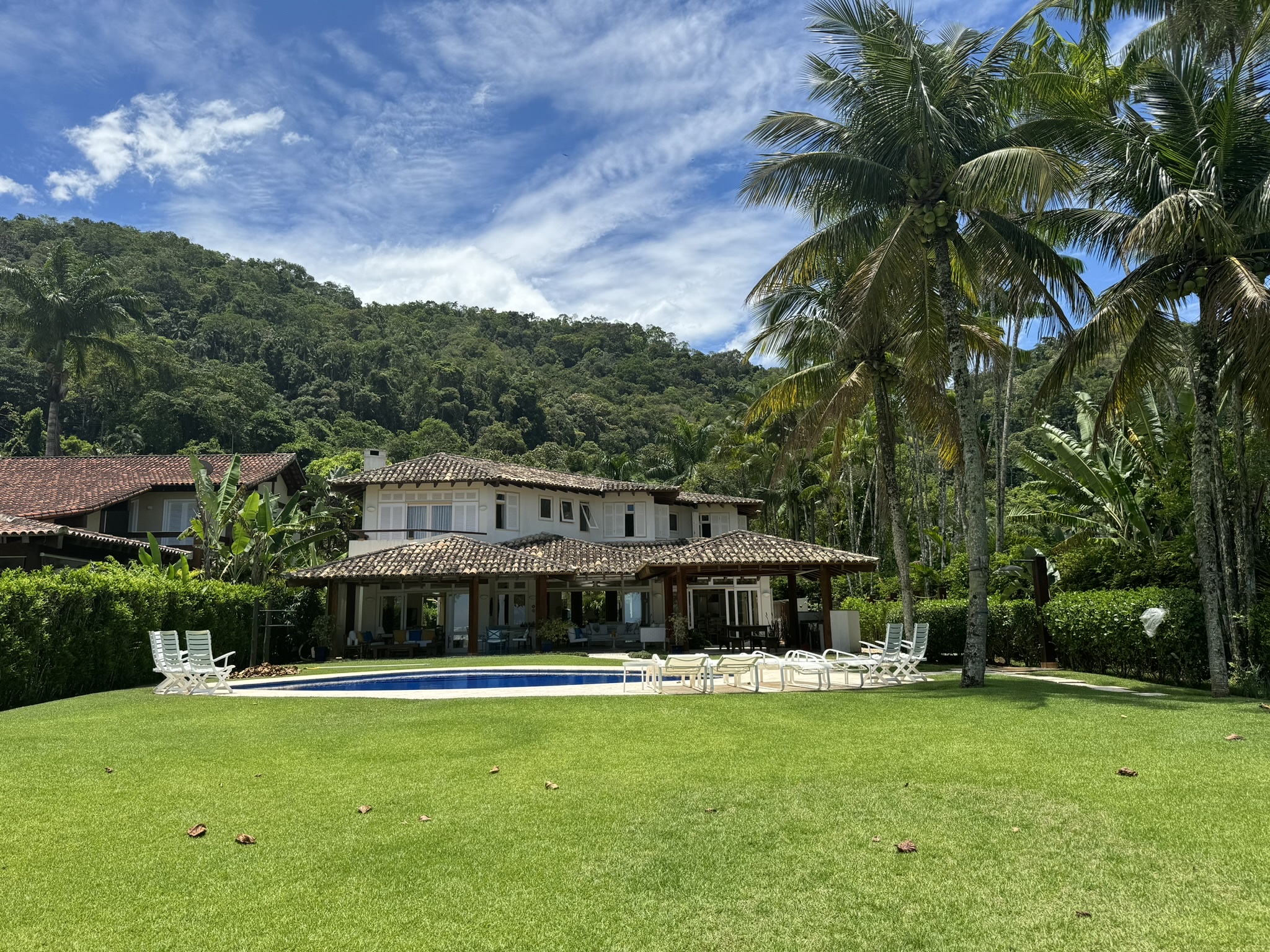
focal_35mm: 24
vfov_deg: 56.8
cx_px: 635
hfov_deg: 71.6
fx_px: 881
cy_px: 476
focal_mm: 6.86
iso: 80
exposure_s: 1/4950
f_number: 1.78
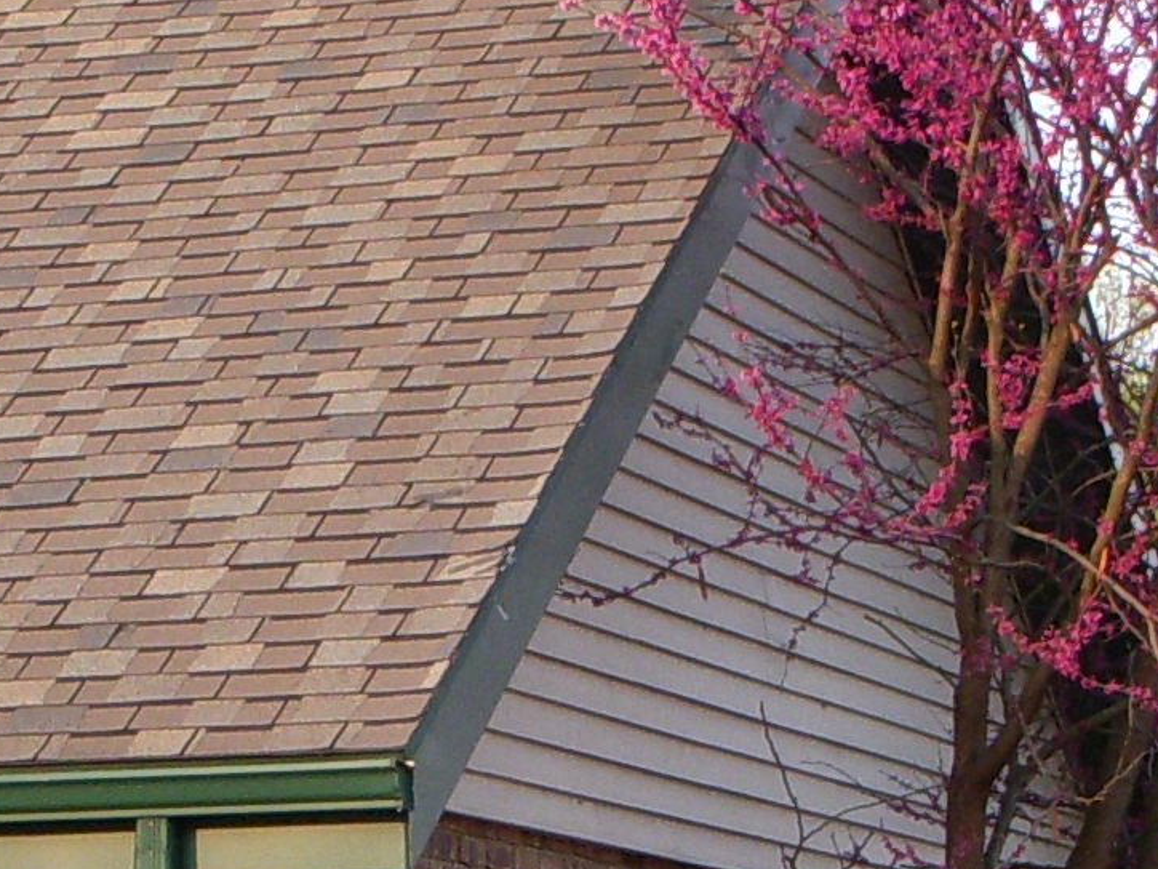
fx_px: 7092
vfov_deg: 7.0
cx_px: 517
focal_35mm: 212
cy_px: 797
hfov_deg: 9.3
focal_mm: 7.9
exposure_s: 1/250
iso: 100
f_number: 3.4
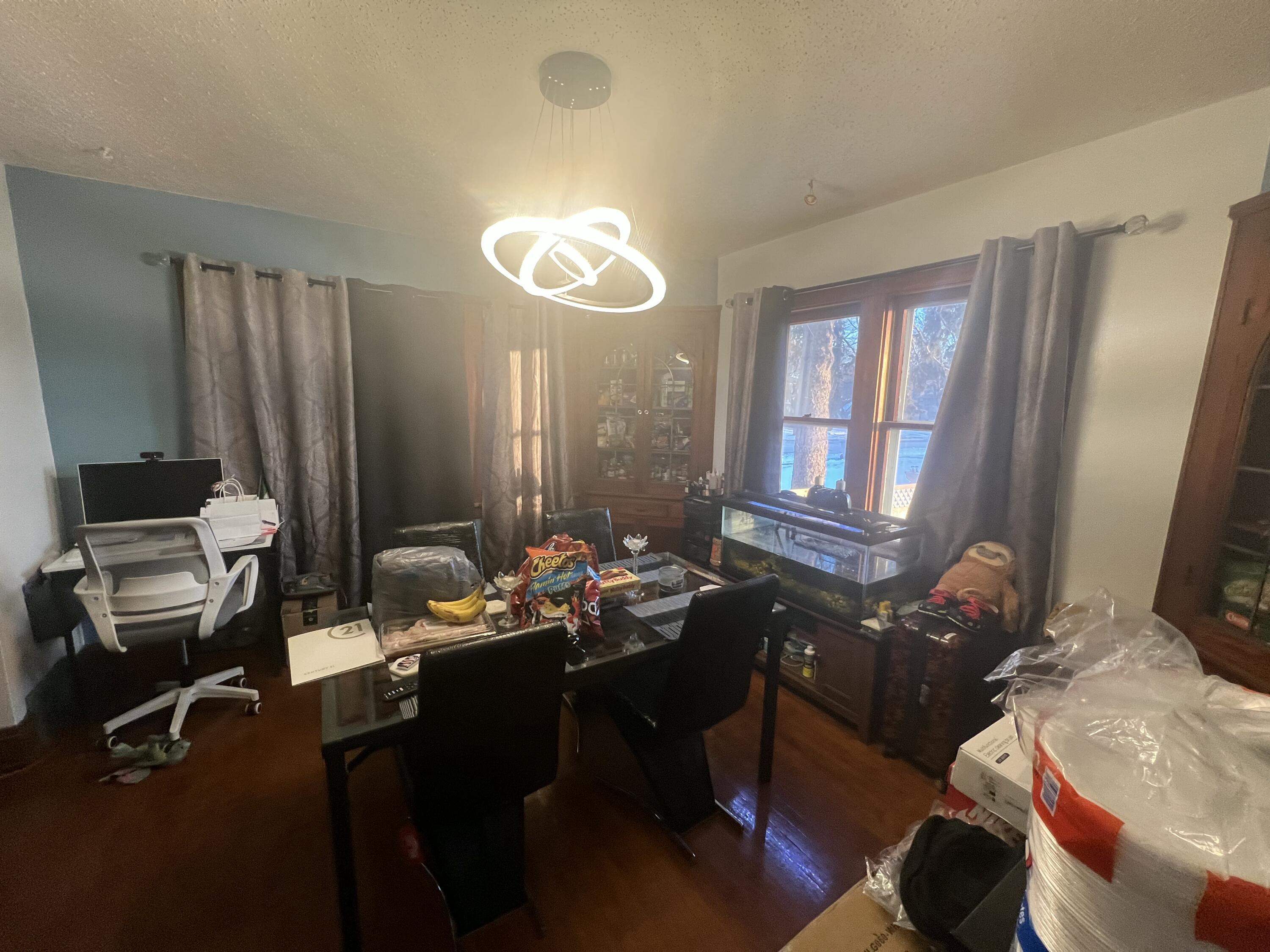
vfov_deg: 89.9
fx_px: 477
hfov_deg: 106.2
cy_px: 476
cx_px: 635
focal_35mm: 13
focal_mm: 1.57
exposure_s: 1/120
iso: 250
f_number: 1.8
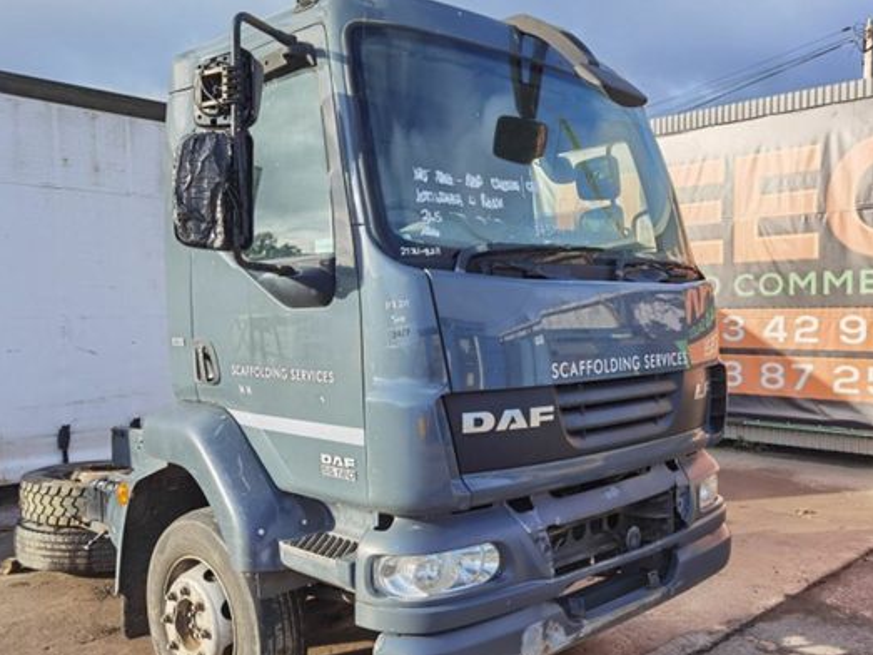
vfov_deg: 45.4
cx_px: 419
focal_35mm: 31
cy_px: 348
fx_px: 782
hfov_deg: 58.3
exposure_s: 1/1355
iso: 50
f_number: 1.9
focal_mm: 6.71
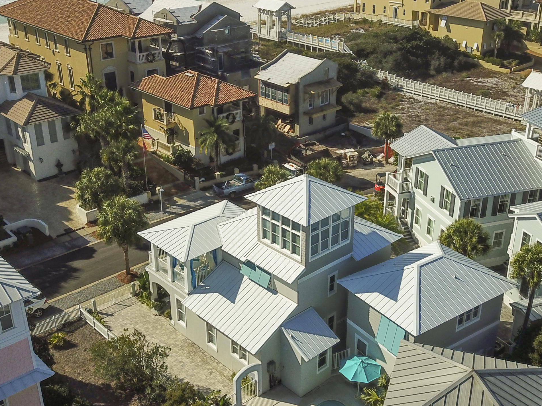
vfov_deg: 35.1
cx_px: 298
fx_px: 642
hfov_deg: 45.7
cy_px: 186
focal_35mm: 41
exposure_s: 1/3600
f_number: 2.2
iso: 100
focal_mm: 4.73
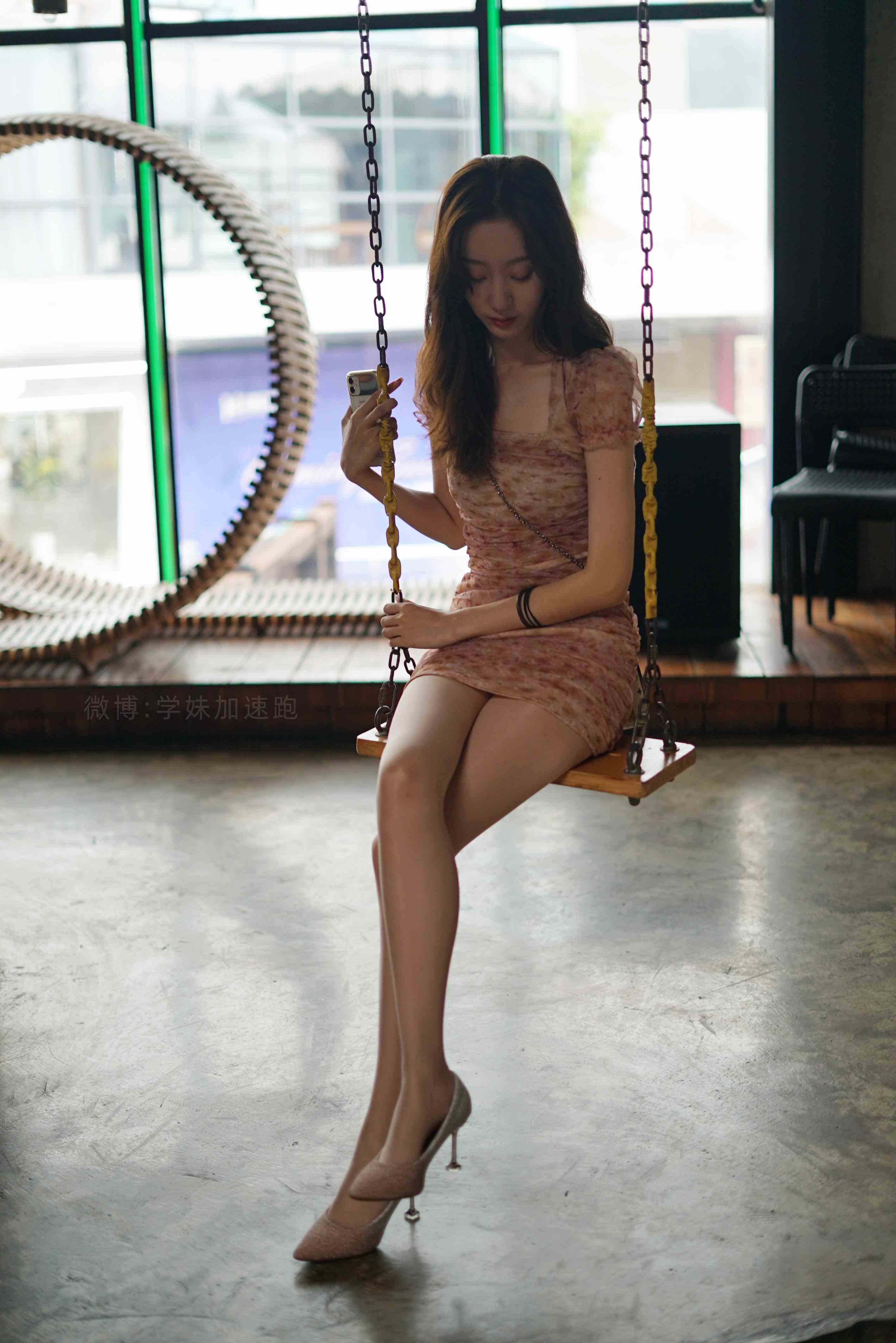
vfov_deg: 39.6
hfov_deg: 27.0
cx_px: 448
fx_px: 1864
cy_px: 672
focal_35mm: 50
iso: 200
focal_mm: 50
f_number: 1.8
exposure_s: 1/100
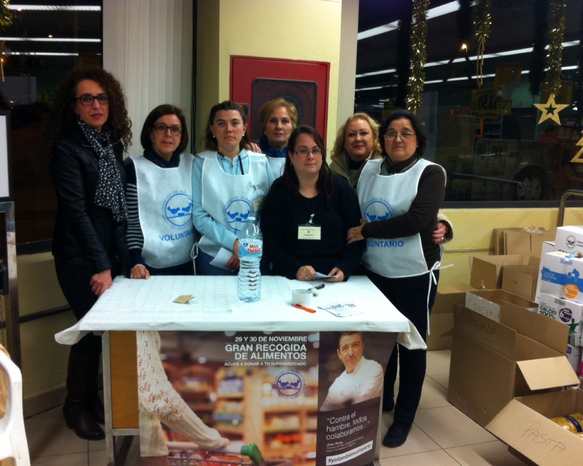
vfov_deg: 40.1
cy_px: 232
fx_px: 638
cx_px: 275
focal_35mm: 37
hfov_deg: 49.1
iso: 80
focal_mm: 3.85
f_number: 2.8
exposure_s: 1/18
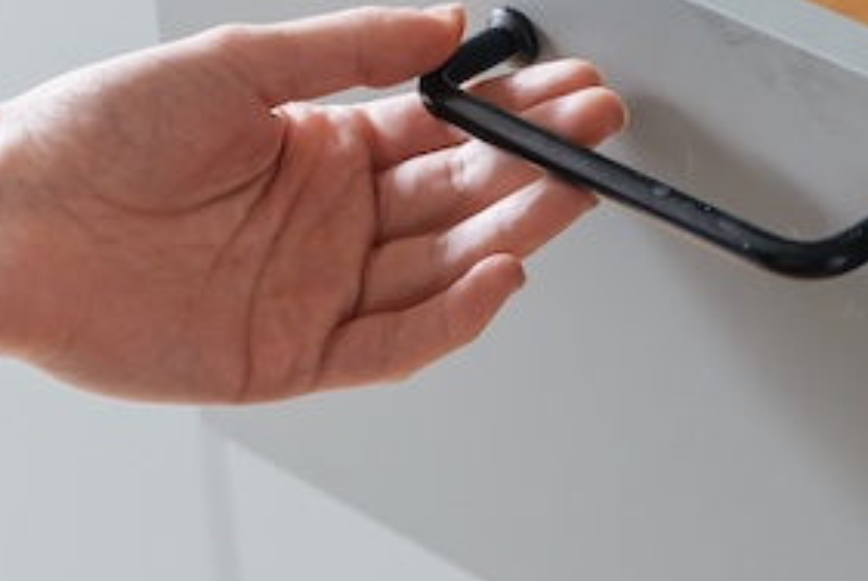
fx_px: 4393
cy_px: 212
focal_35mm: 182
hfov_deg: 11.0
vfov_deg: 7.6
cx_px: 1140
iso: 500
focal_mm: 50
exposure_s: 1/50
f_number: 2.8
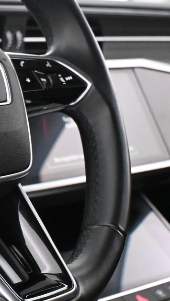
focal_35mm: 107
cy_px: 92
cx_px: -113
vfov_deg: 19.9
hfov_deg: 10.8
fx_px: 856
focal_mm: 26.5
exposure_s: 1/60
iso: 7200
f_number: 4.5
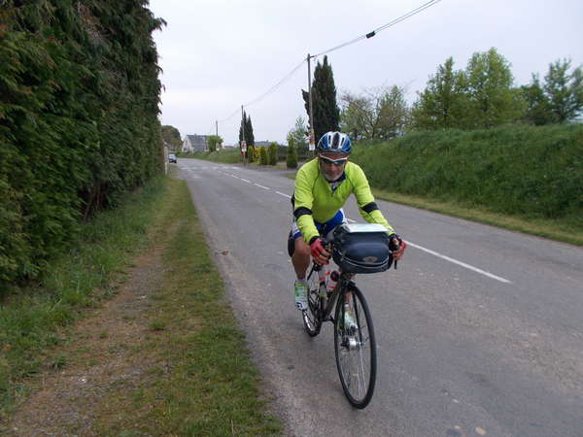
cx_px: 292
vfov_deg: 53.1
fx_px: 438
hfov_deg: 67.3
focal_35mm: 26
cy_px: 218
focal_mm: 4.6
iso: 80
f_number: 8
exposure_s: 1/160
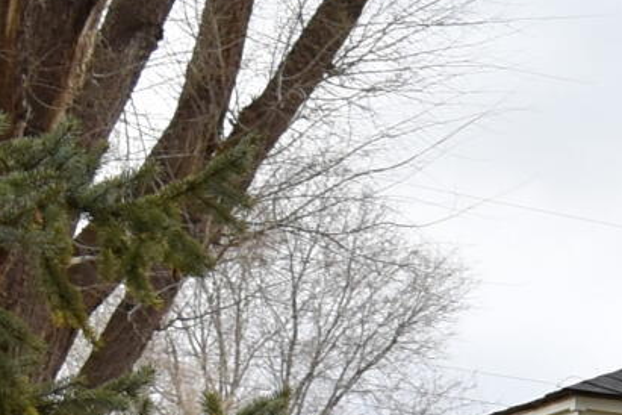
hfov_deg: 8.2
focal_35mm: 219
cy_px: 863
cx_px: 1736
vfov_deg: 6.1
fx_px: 3784
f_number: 5.6
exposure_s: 1/125
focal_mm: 20
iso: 250
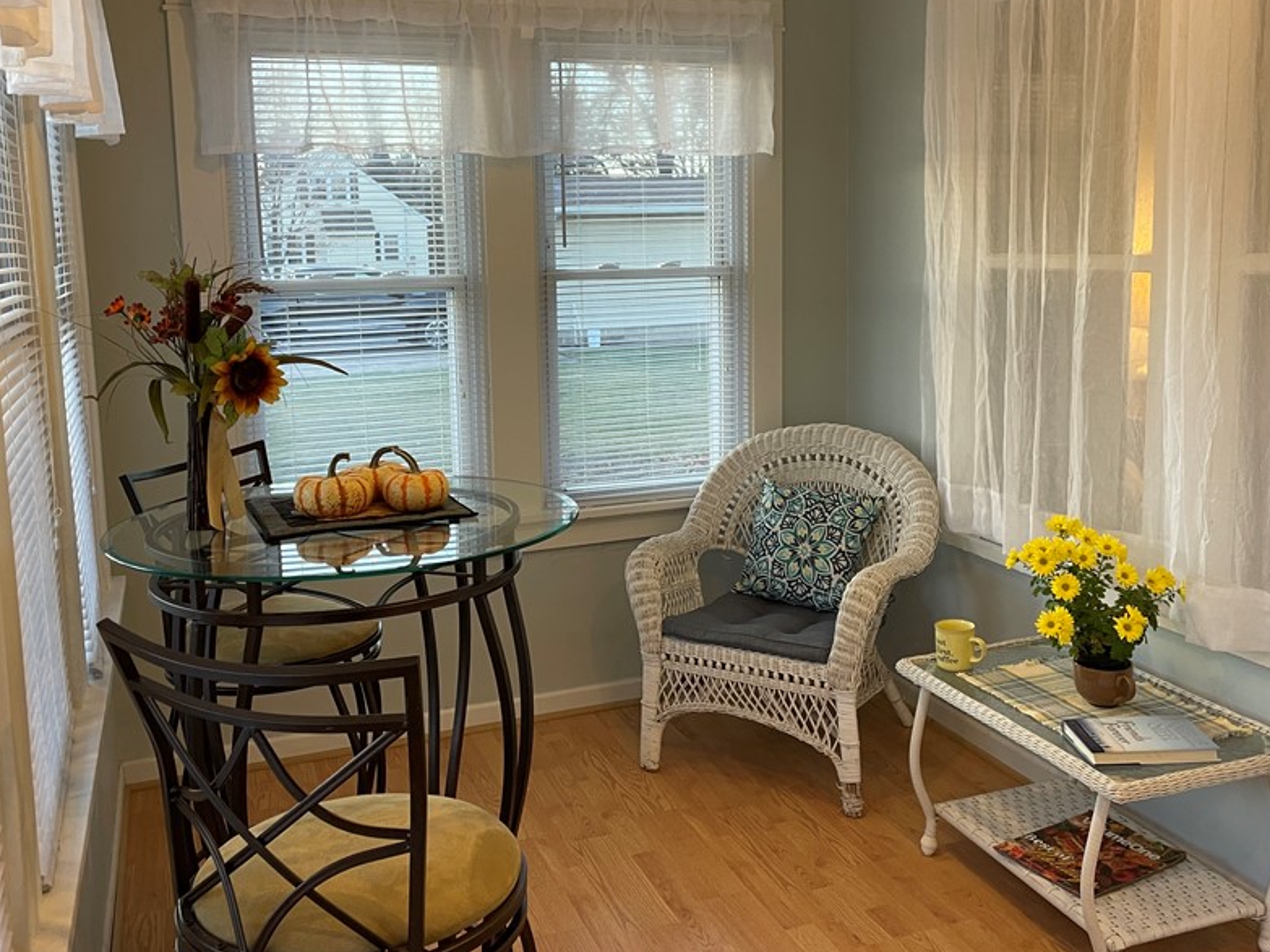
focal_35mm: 34
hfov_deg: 54.0
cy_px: 399
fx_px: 1247
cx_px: 637
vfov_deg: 41.7
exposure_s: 1/60
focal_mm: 4.2
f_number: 1.6
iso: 80
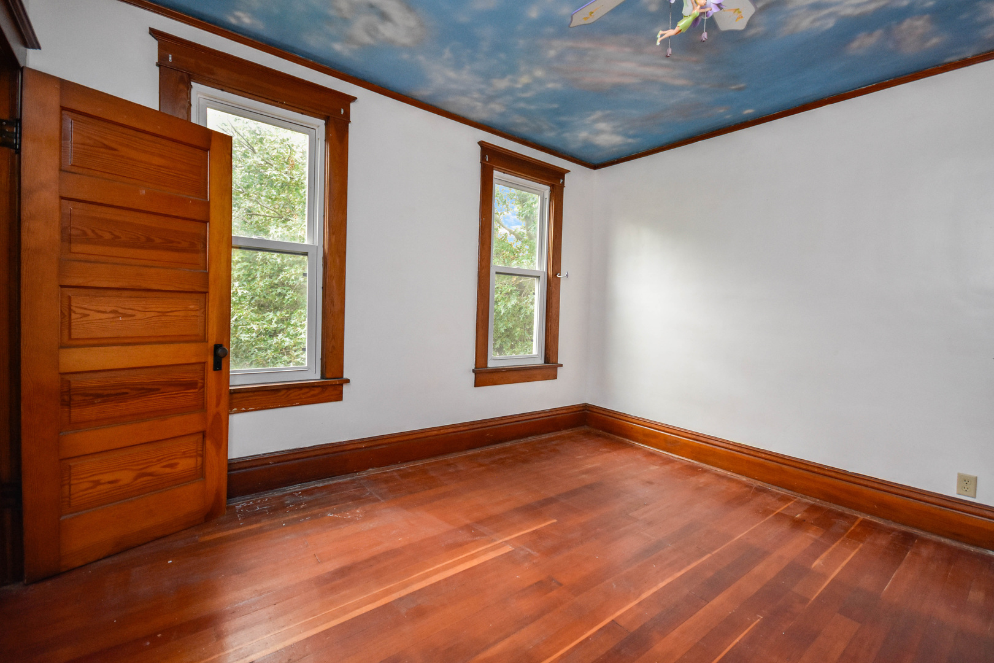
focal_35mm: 15
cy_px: 332
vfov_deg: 77.3
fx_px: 414
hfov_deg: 100.4
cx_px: 497
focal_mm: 10
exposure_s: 1/60
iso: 1400
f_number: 4
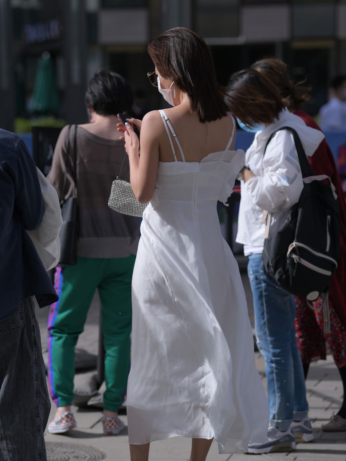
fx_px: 1773
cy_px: 230
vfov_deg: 14.8
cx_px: 174
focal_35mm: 133
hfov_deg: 11.1
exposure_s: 1/1000
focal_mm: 122
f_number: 4
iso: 80
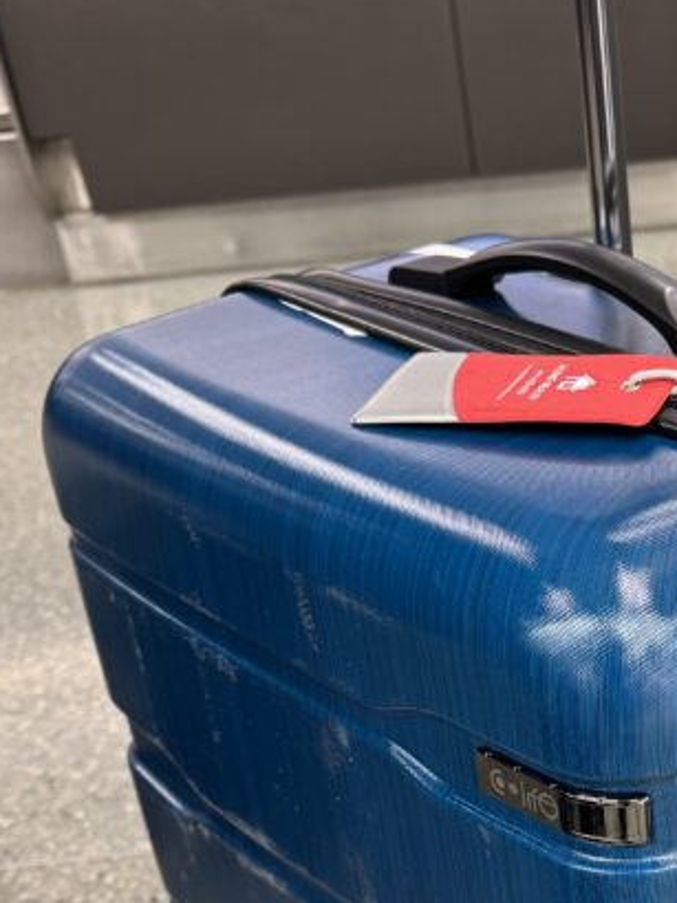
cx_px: 681
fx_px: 1566
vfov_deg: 31.1
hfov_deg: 23.4
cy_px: 764
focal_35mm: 60
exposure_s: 1/60
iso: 200
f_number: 1.78
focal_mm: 6.76
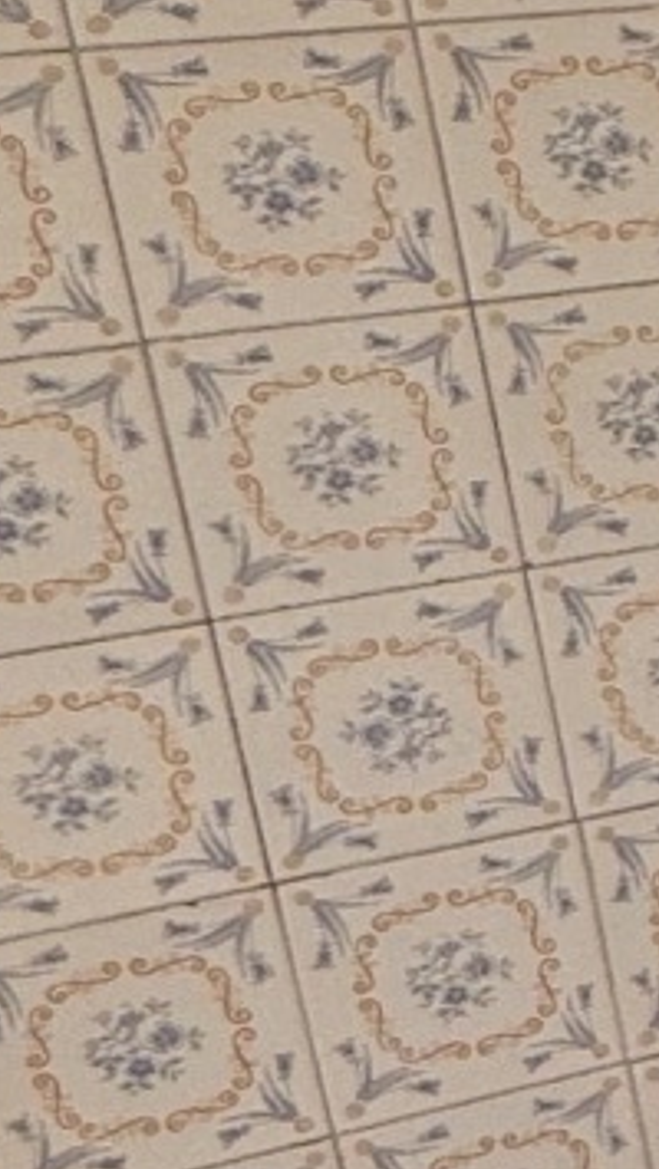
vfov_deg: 19.4
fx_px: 3413
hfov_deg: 7.9
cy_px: 734
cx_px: 2481
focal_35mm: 110
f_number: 2.2
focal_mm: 2.22
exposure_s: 1/280
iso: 40
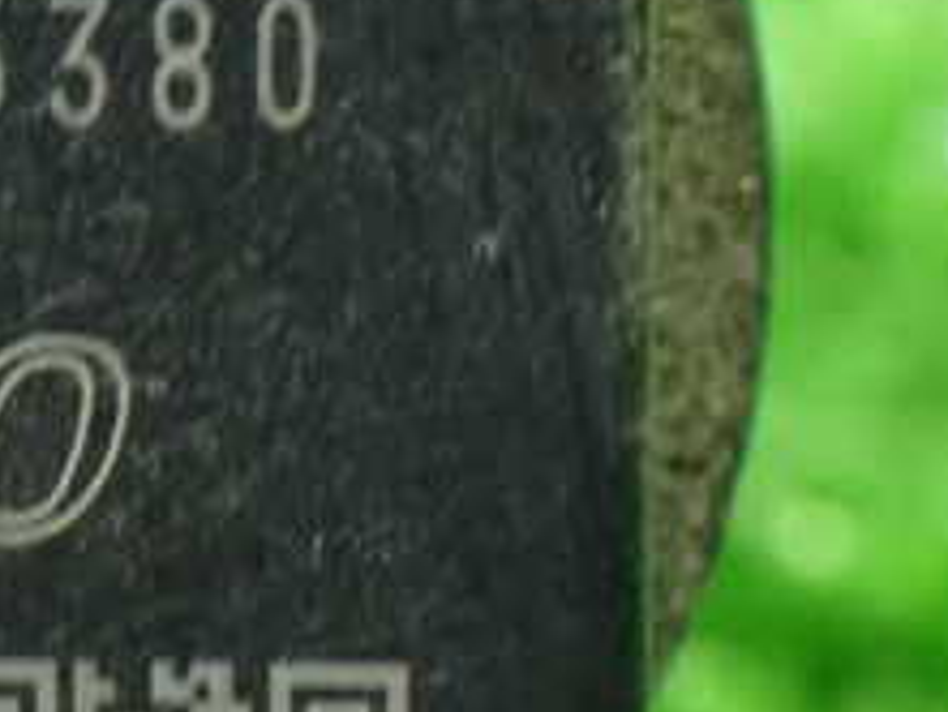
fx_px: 7426
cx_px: -309
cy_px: 420
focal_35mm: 271
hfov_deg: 7.2
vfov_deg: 5.5
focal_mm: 18
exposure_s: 1/8
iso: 1600
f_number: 4.9
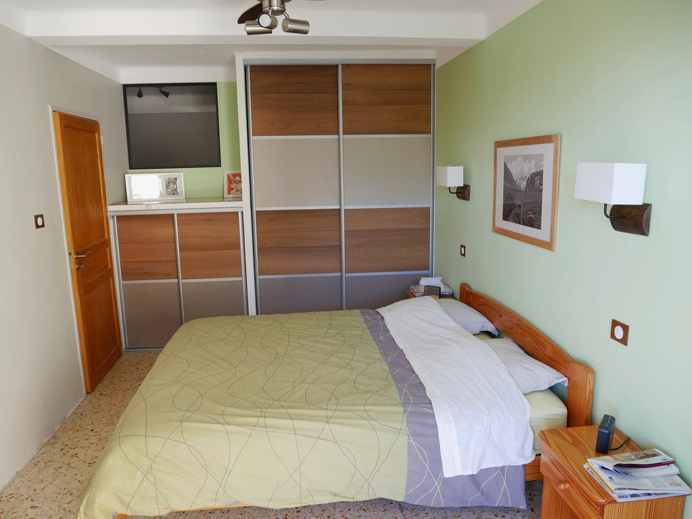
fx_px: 480
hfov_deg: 71.6
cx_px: 346
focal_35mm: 24
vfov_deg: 56.8
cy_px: 260
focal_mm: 12
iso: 400
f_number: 3.5
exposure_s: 1/60
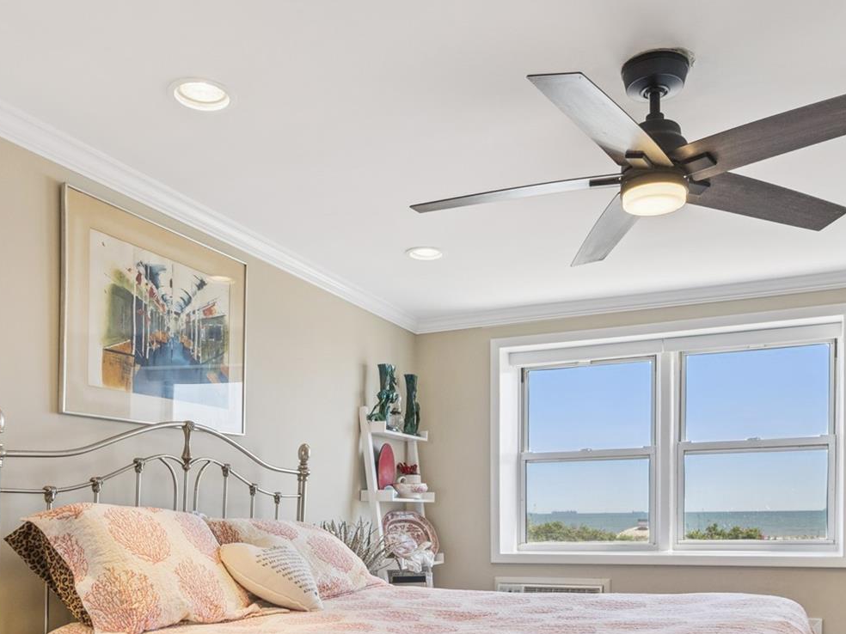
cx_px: 414
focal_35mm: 30
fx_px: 733
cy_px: 530
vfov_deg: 44.0
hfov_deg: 60.0
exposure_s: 1/100
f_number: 14
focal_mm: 15
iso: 640
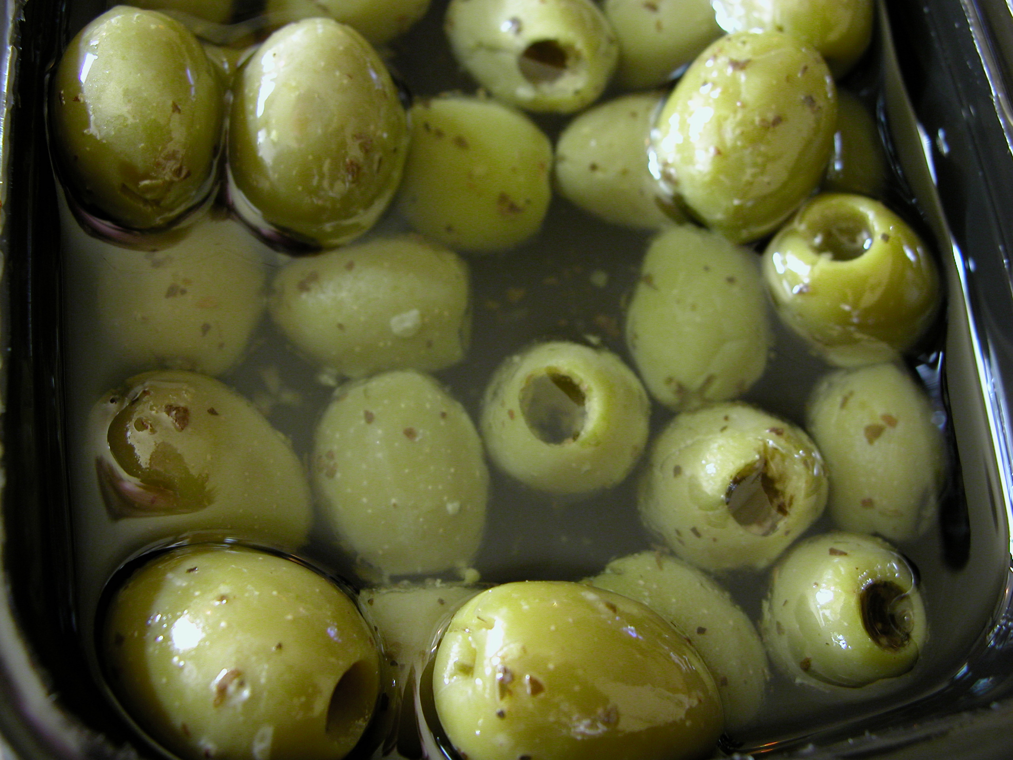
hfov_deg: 49.0
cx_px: 506
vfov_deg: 37.7
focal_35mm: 38
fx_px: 1112
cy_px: 380
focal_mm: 10
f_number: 3.6
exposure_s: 1.31
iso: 100
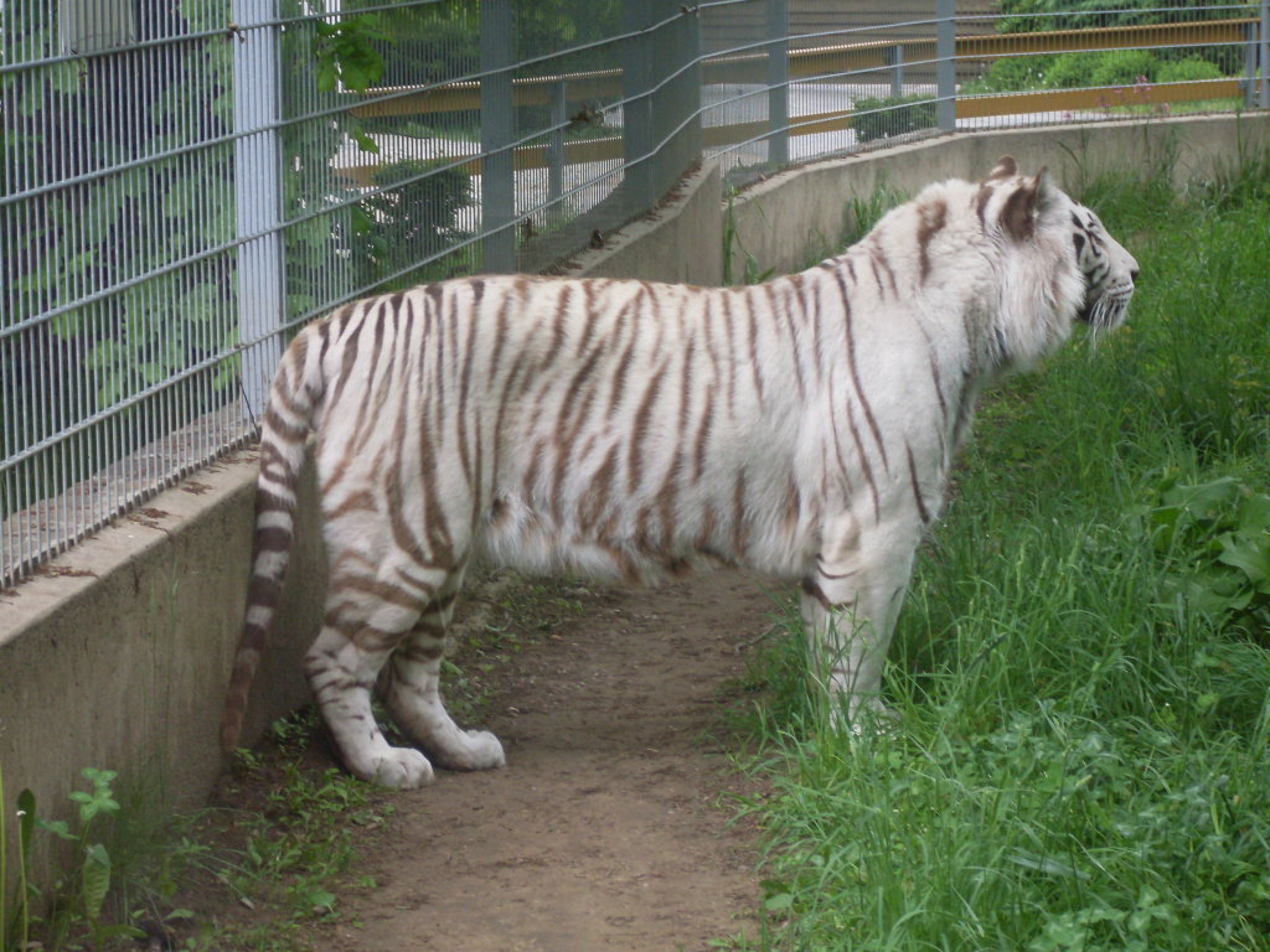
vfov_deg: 13.0
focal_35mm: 114
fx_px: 4182
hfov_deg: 17.3
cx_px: 635
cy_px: 476
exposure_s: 1/60
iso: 160
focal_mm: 18.9
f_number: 5.2
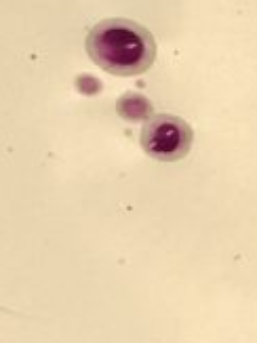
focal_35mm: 358
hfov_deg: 4.1
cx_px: -255
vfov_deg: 5.5
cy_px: -187
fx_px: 3549
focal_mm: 6.6
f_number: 2.8
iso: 160
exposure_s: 1/60
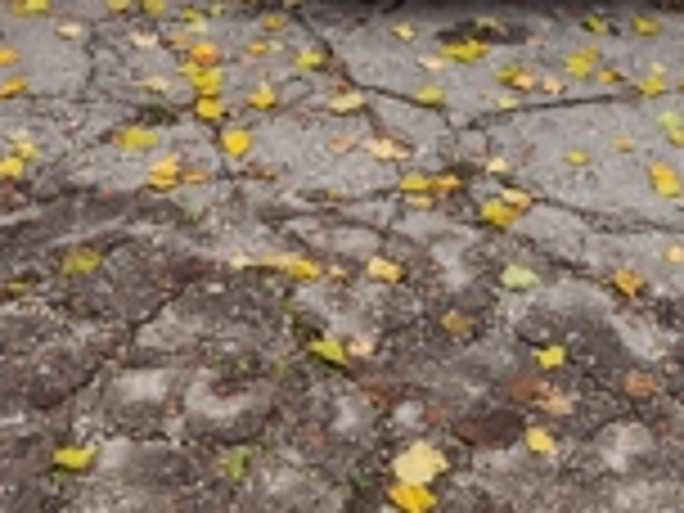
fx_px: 1403
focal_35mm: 71
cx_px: 536
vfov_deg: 19.1
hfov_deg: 26.9
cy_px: -162
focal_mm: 6.67
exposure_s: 1/410
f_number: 1.9
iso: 50
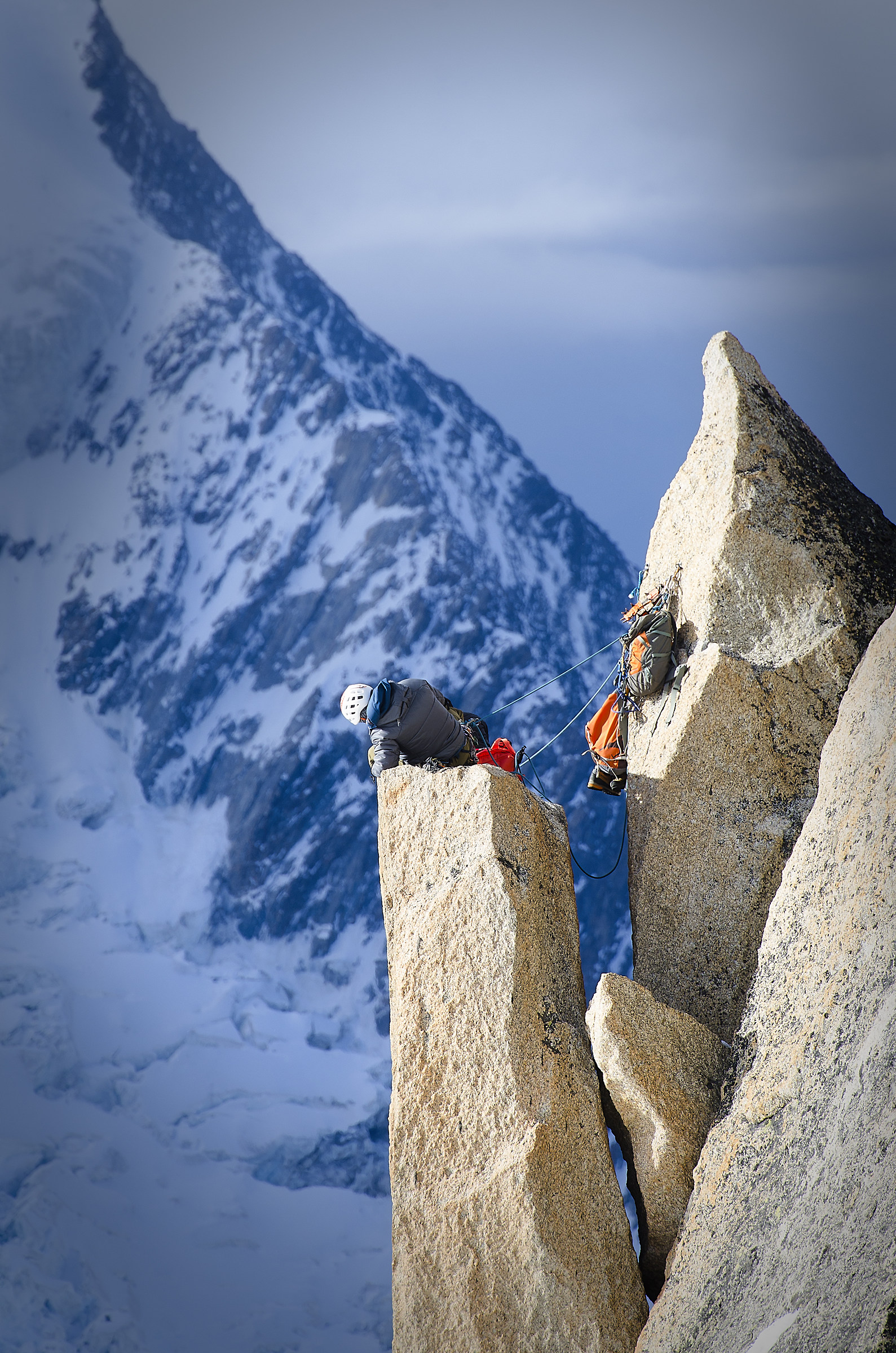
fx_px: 16879
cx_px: 448
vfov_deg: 4.6
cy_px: 676
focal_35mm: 450
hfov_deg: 3.0
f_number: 9
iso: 100
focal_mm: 300
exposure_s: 1/200
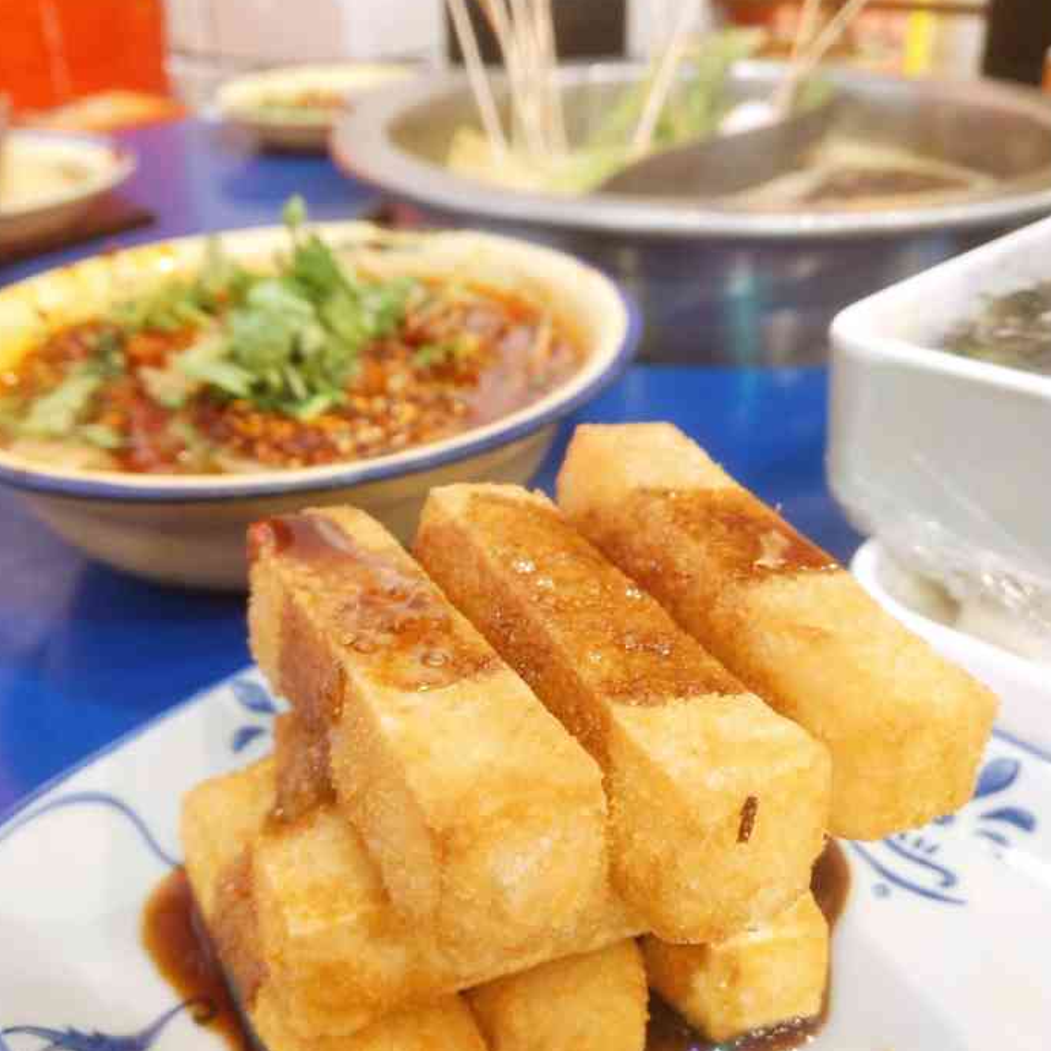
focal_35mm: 36
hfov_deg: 46.0
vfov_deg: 46.0
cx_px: 525
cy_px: 526
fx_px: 1237
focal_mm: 3.95
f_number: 1.8
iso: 319
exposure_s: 1/50
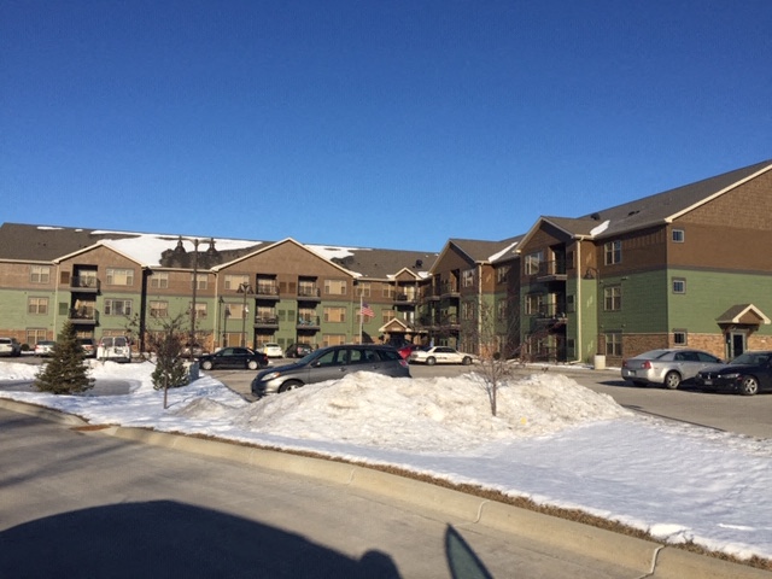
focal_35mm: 29
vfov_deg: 48.2
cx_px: 386
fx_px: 647
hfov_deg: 61.7
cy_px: 290
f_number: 2.2
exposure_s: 1/3597
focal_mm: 4.15
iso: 32
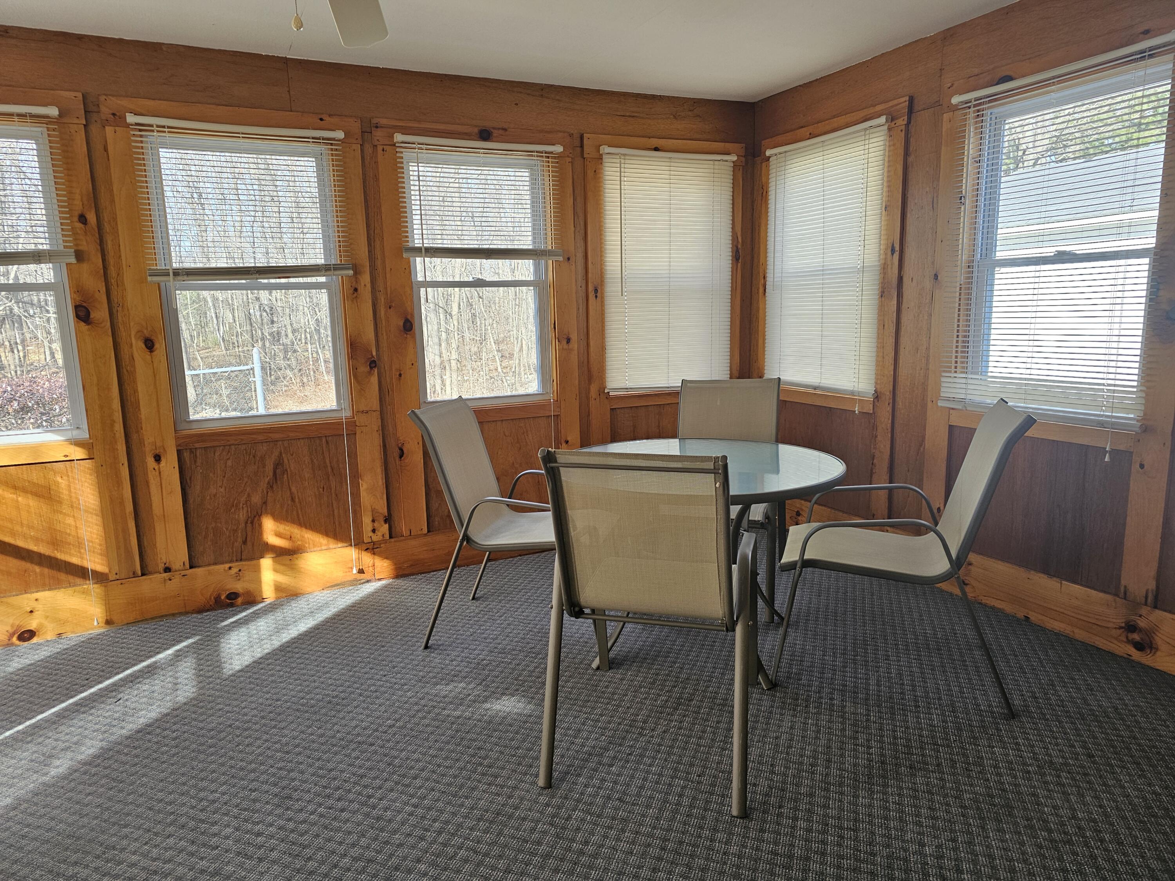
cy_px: 440
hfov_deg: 73.9
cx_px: 588
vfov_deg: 58.9
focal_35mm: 23
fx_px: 781
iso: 100
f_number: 1.7
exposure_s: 1/120
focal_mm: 6.3
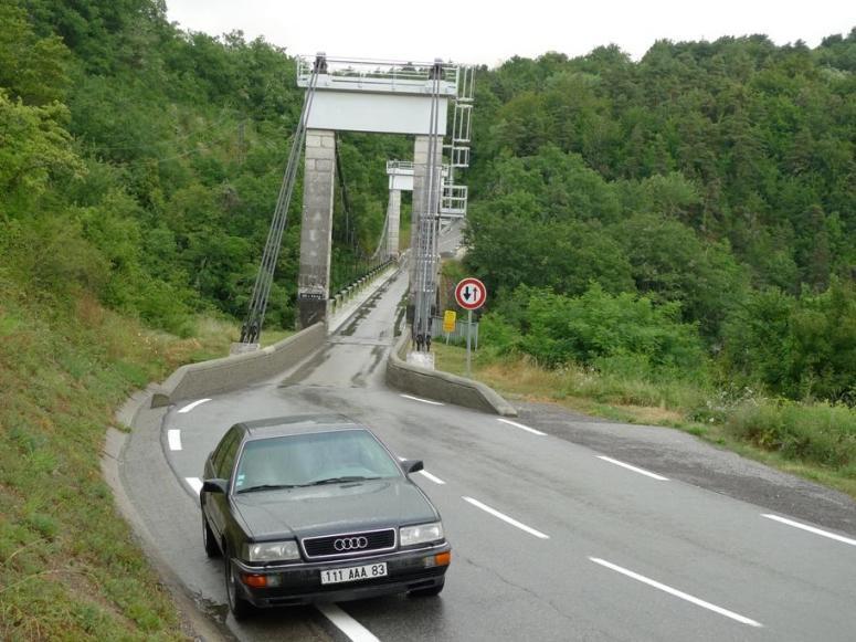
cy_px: 321
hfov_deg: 32.2
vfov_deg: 24.4
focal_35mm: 60
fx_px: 1483
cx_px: 428
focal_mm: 12.8
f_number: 2.8
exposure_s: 1/400
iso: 80
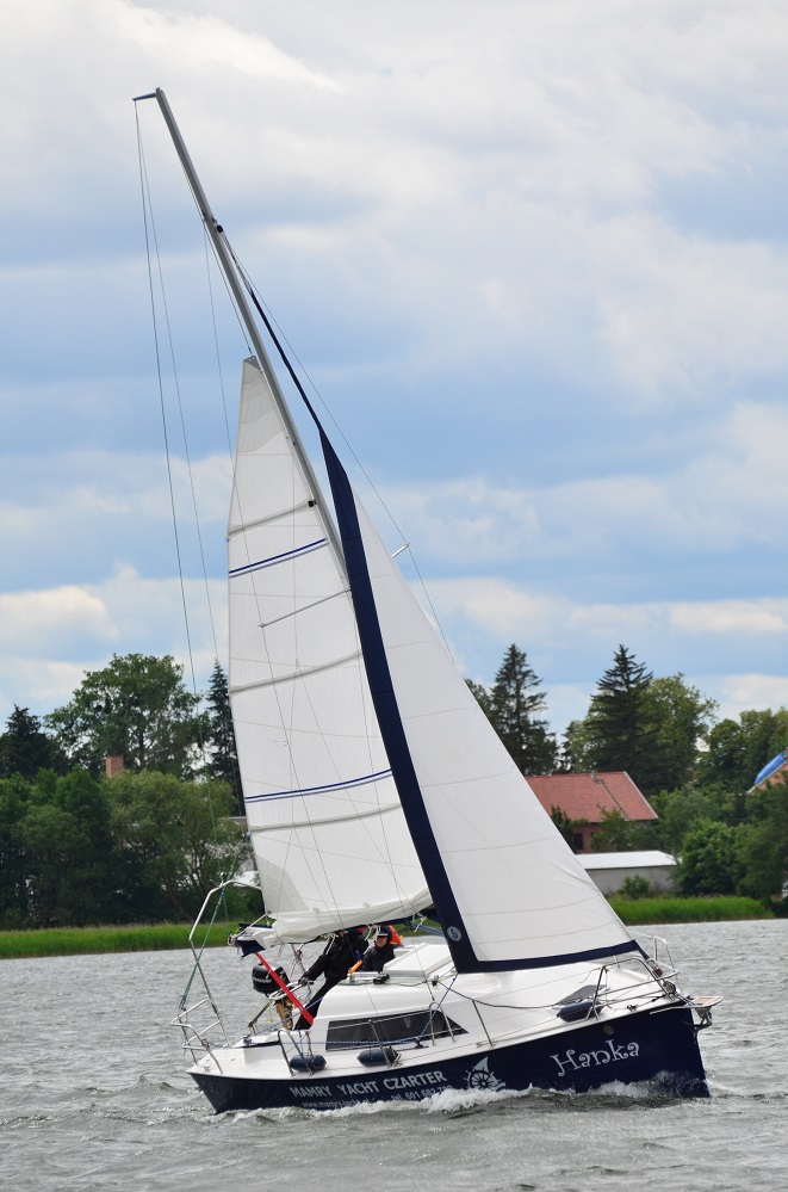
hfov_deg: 5.4
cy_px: 596
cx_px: 394
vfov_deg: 8.1
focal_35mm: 255
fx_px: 8416
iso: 640
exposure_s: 1/6400
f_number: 5
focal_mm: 170
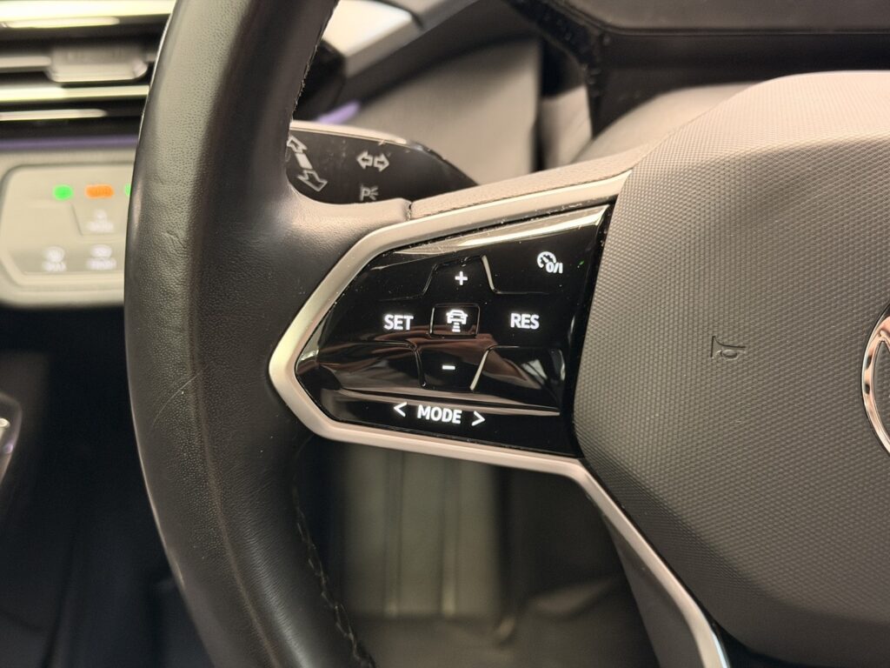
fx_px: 1234
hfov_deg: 39.7
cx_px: 445
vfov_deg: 30.3
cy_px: 334
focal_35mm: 48
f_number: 1.78
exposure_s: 1/30
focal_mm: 6.76
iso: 640
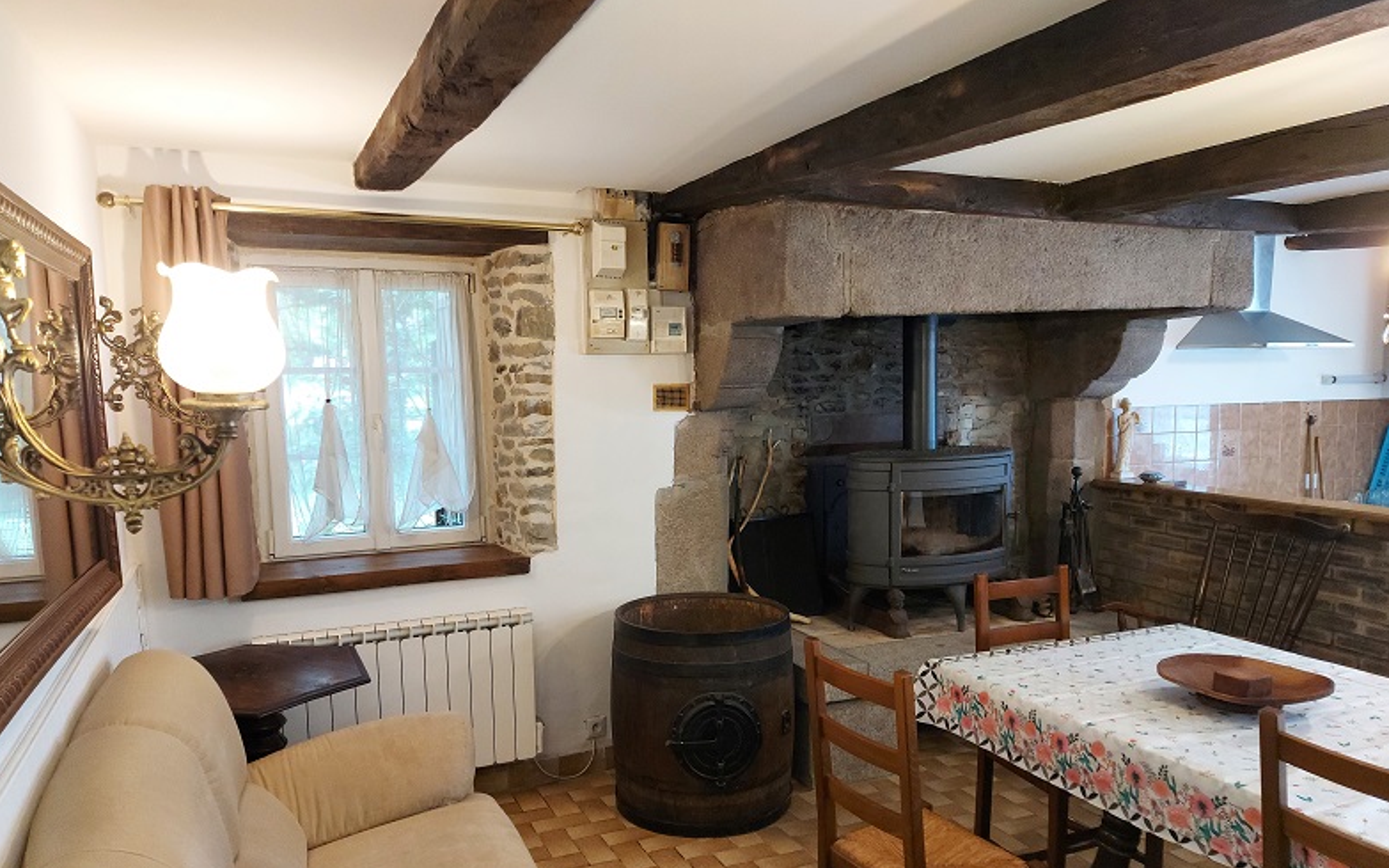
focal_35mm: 26
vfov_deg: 47.3
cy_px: 515
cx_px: 692
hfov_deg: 70.4
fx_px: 984
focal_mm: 5.23
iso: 200
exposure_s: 1/50
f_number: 1.8
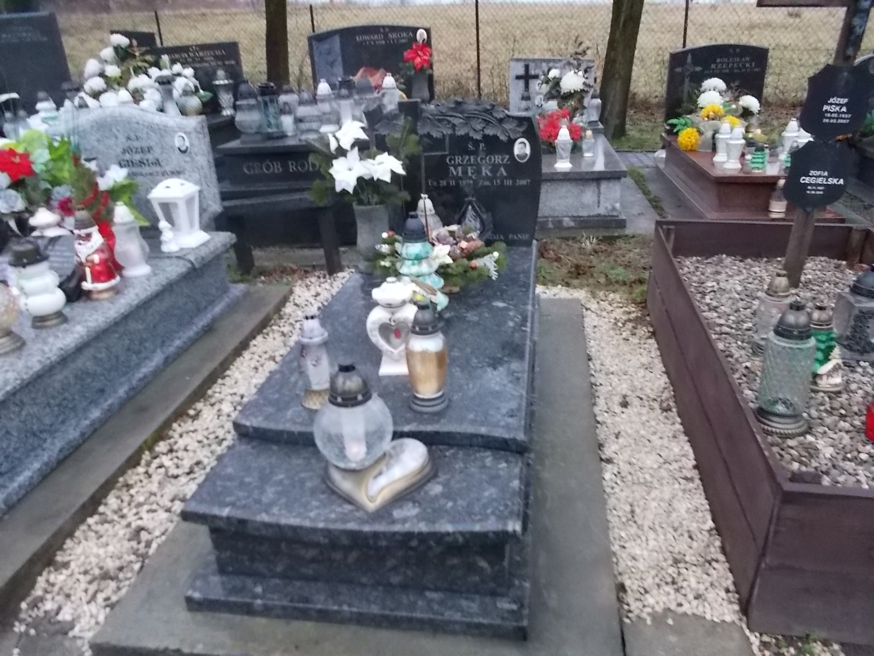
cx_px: 437
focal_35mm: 26
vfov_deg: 53.1
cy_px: 328
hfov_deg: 67.3
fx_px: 656
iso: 400
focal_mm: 4.6
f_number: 3.2
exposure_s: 1/80
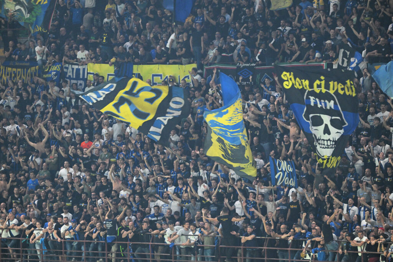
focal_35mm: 360
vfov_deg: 3.8
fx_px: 3930
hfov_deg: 5.7
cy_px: 131
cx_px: 196
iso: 3200
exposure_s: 1/125
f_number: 6
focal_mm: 360
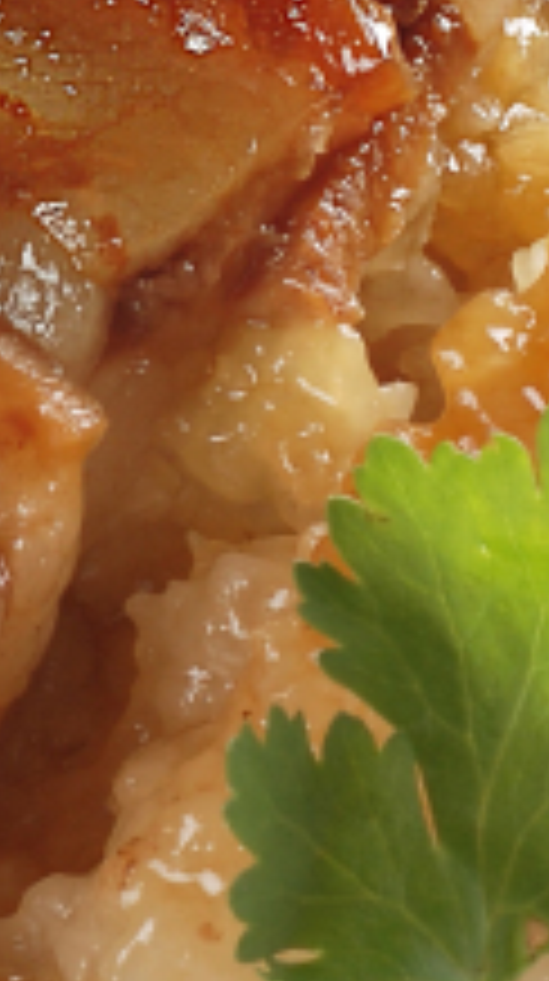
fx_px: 11535
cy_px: 11
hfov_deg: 2.7
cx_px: 189
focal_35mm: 444
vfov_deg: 4.9
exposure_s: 1/200
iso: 100
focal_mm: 60
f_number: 13
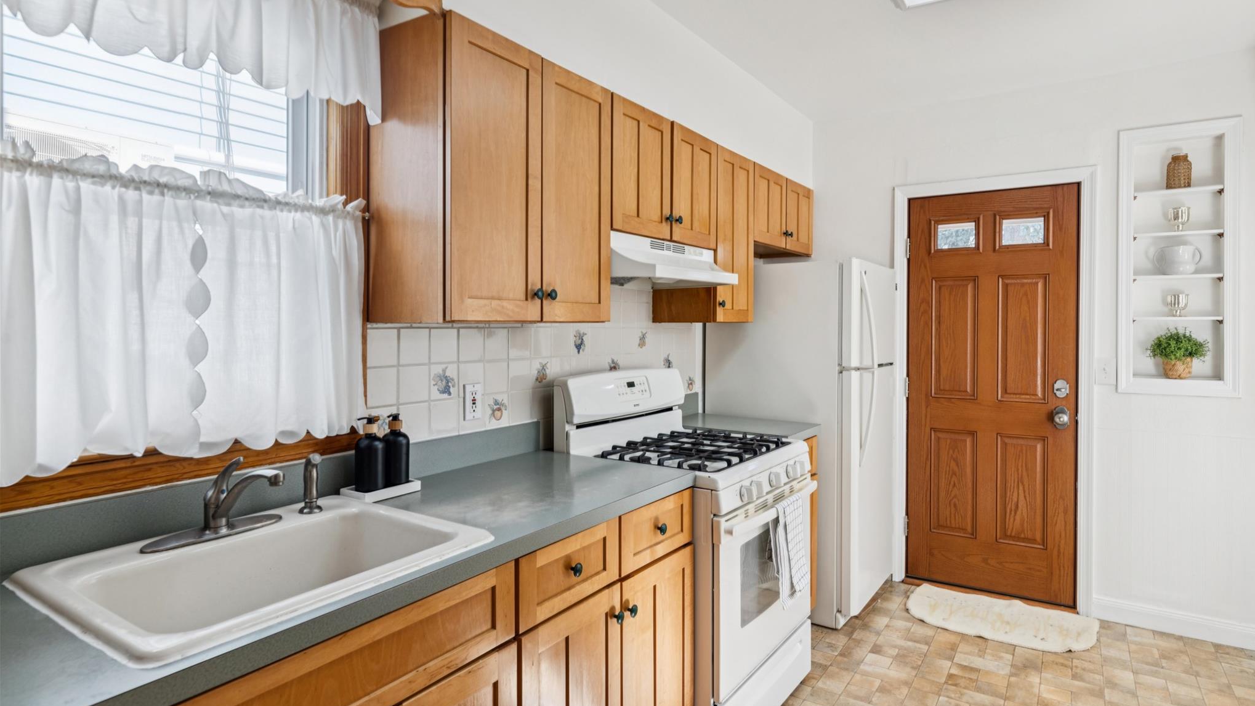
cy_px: 321
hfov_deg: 86.6
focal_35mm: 20
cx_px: 630
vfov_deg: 55.8
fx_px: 665
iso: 200
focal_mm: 19
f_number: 8
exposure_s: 1/50
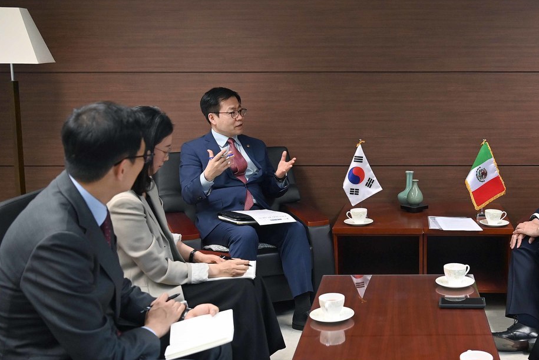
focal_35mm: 52
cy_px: 160
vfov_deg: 26.0
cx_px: 408
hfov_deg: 37.2
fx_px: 778
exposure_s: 1/200
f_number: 2.8
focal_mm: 34
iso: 2000
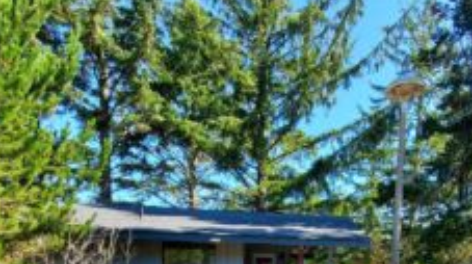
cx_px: 287
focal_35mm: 25
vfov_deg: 37.0
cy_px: 303
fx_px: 312
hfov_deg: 73.2
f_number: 2.2
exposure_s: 1/324
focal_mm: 1.8
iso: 50
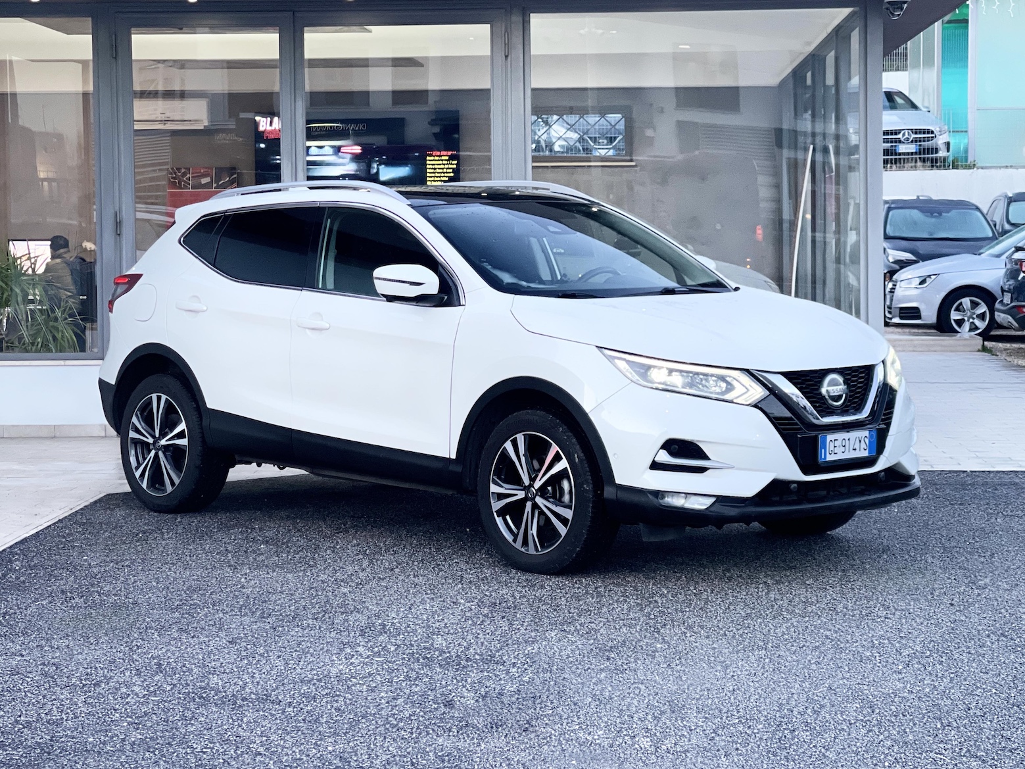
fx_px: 1895
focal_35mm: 64
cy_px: 384
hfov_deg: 30.3
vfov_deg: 22.9
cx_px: 512
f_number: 2.2
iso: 250
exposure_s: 1/108
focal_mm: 7.5
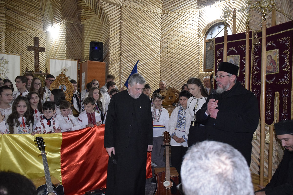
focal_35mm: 27
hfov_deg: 67.4
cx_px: 146
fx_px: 220
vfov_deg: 47.9
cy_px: 98
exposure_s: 1/60
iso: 3200
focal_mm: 18
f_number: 3.5
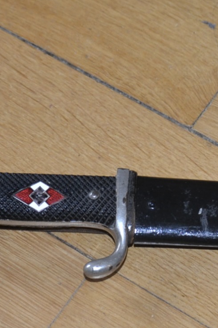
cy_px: 160
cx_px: 169
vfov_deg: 28.9
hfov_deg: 19.3
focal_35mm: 70
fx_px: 636
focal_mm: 25
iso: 800
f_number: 4
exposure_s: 1/60
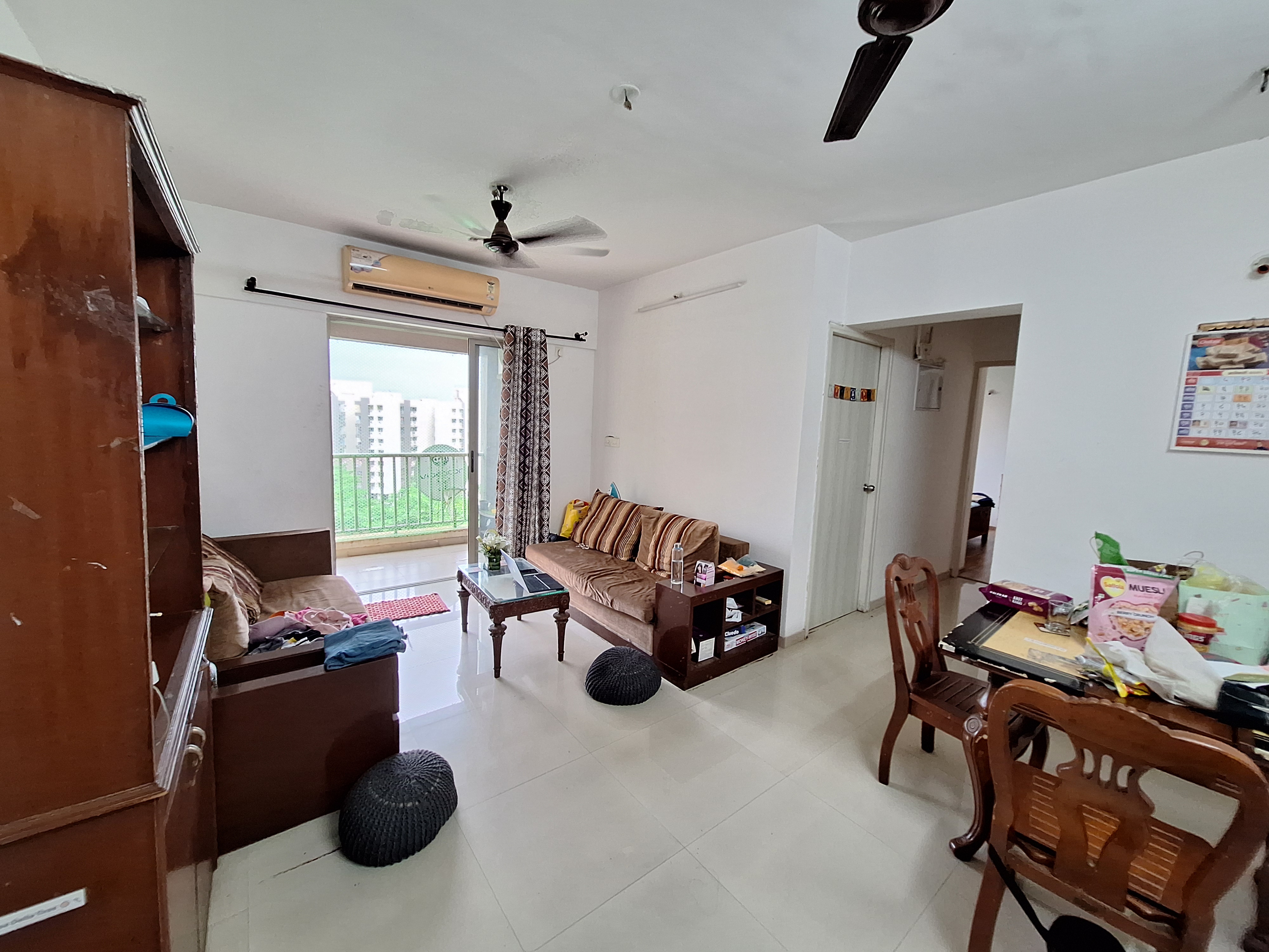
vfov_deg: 89.9
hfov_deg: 106.2
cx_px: 634
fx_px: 477
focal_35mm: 13
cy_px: 476
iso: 160
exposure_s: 1/25
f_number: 2.2
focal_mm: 1.74
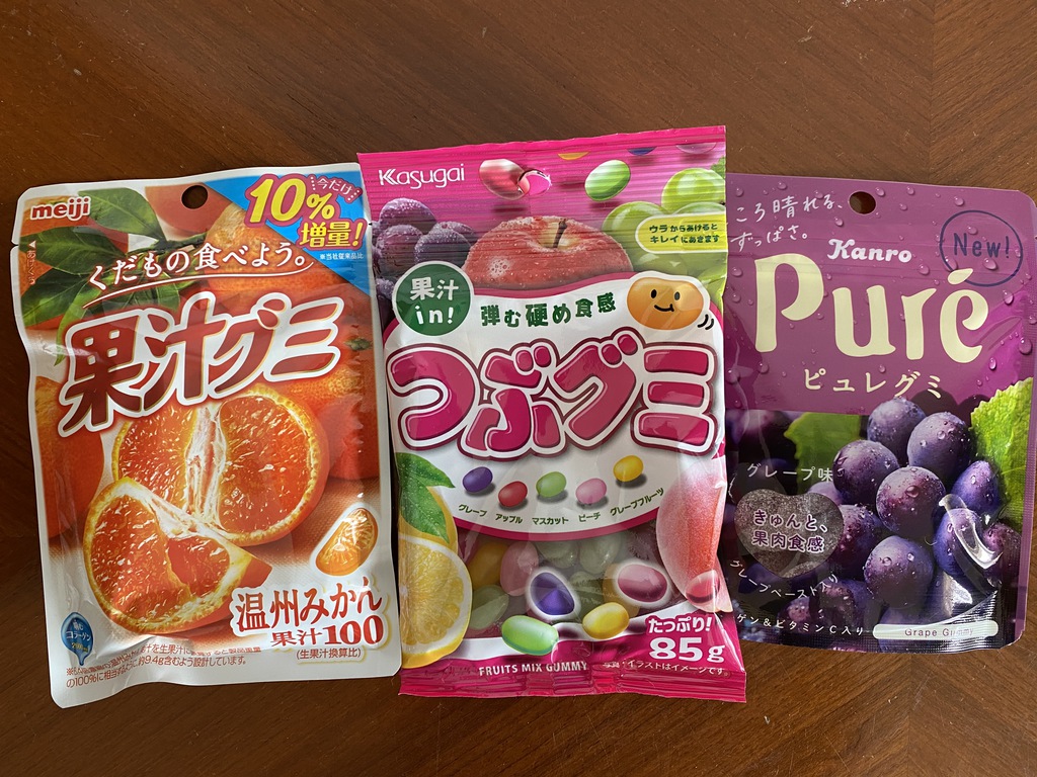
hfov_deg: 67.3
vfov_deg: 53.1
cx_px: 518
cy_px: 388
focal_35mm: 26
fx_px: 779
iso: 125
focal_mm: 4.25
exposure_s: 1/60
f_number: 1.8
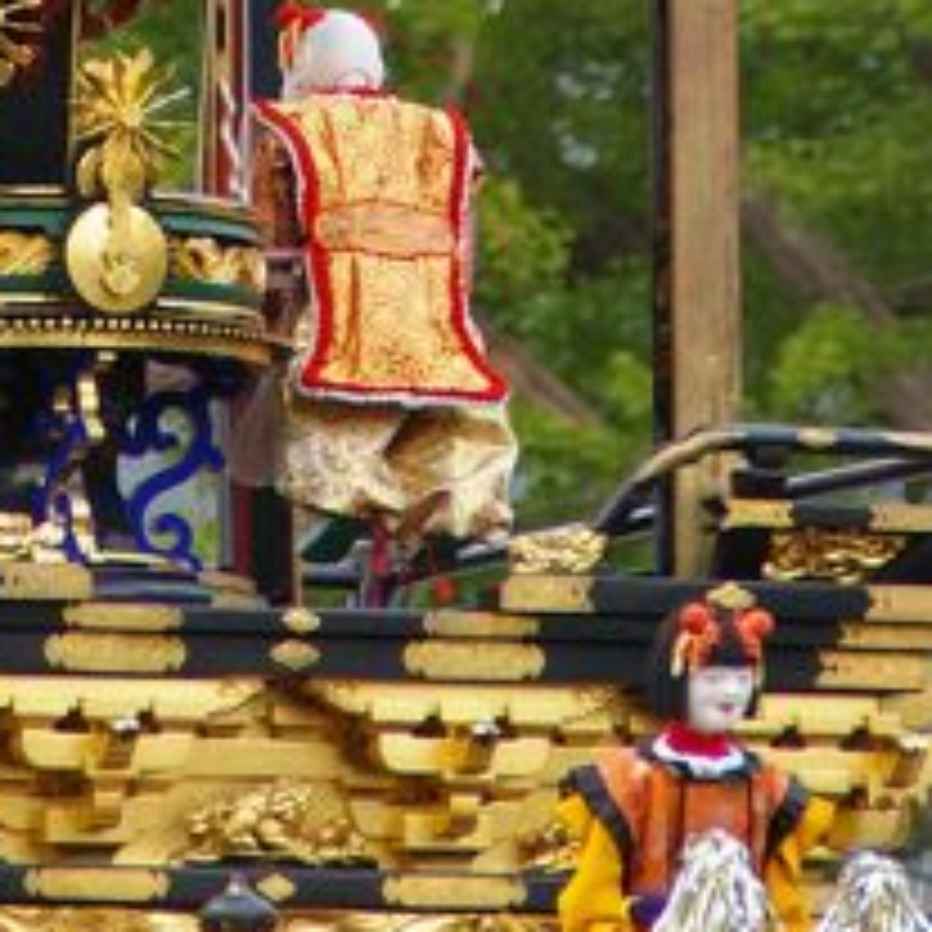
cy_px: -477
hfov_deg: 1.9
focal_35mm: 924
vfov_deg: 1.9
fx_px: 28146
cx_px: 122
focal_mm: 200
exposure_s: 1/50
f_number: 6.3
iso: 400
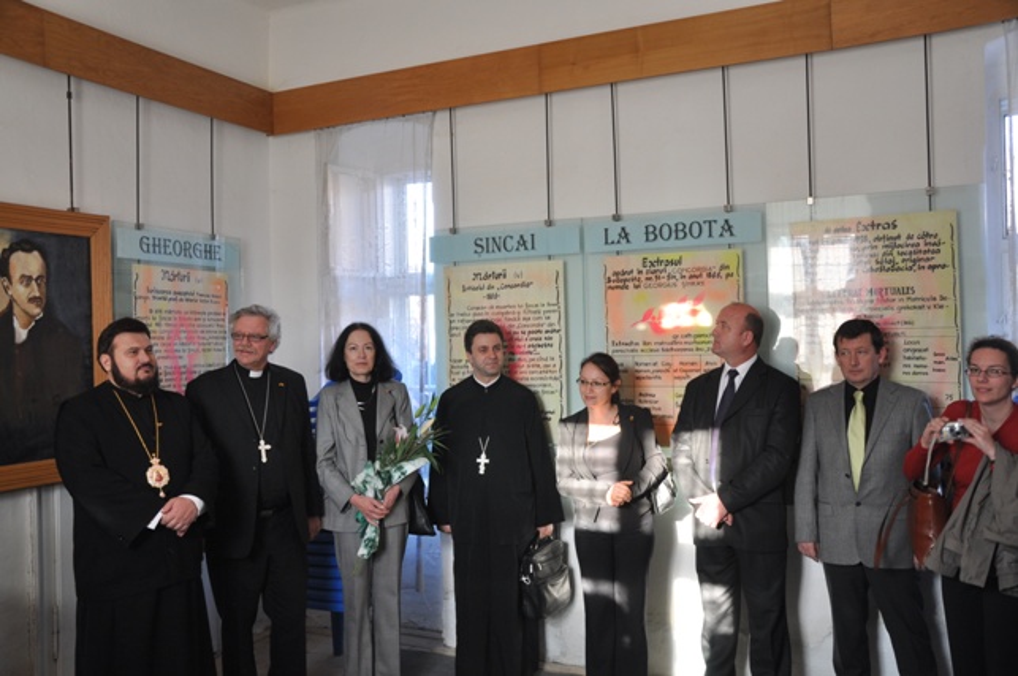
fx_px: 890
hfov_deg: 59.6
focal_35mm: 32
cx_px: 509
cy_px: 338
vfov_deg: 41.6
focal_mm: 21
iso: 400
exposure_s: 1/25
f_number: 5
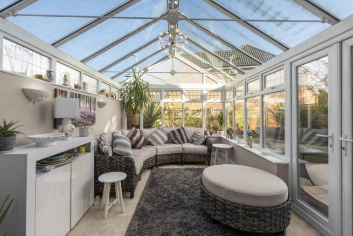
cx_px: 176
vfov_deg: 72.1
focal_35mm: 16
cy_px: 118
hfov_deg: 95.0
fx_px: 162
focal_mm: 16.5
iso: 320
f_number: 8
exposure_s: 1/40
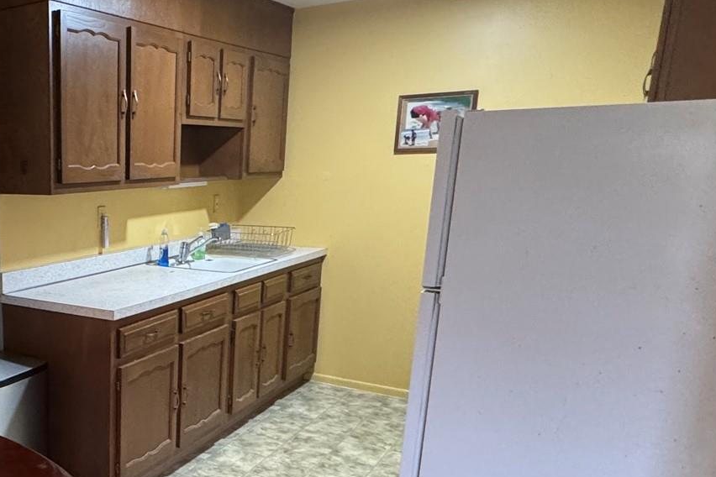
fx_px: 696
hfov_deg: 47.5
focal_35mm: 35
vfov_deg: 37.4
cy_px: 321
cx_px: 40
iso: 640
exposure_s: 1/60
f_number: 2.2
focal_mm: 2.22
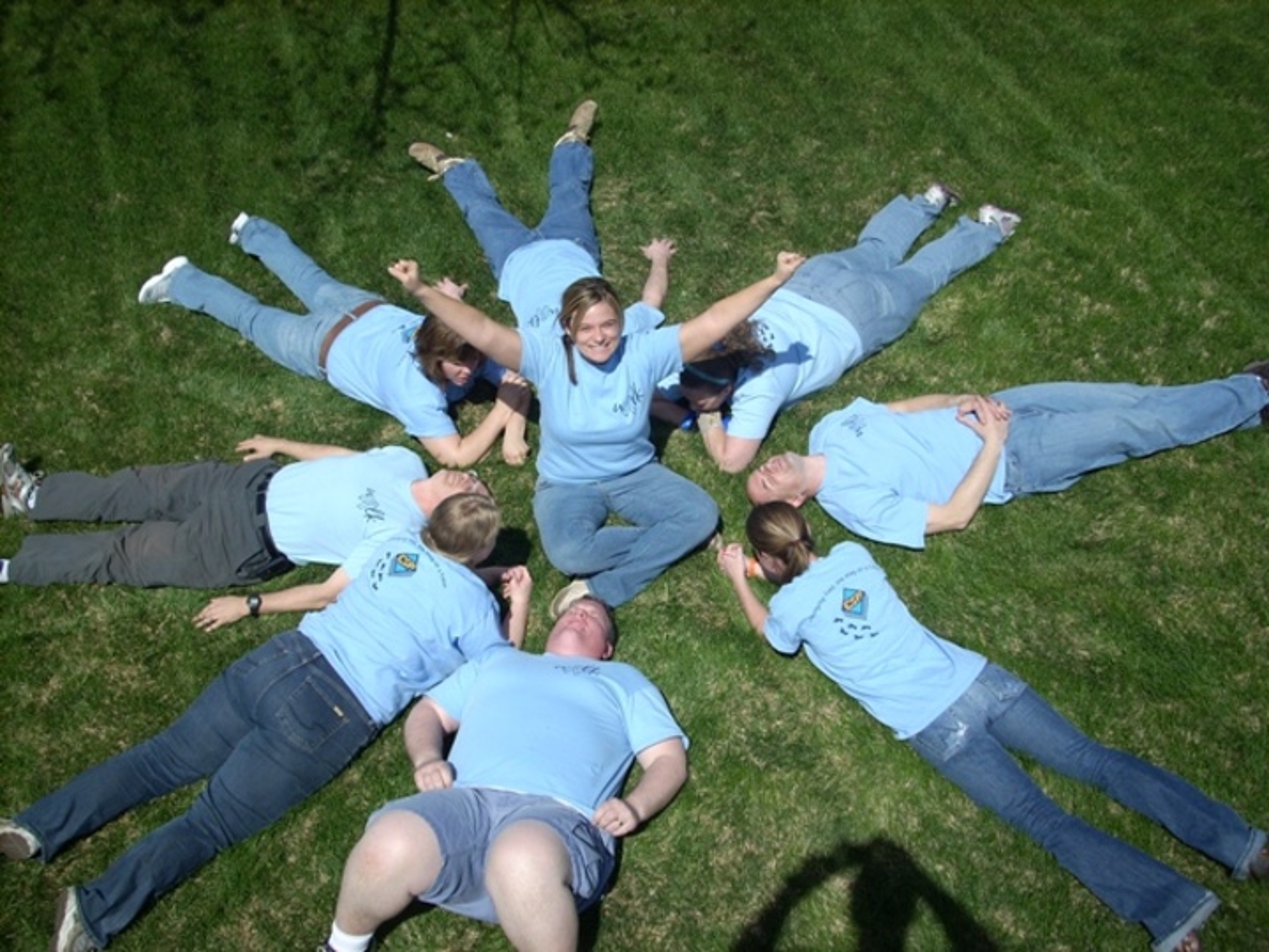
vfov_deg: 38.7
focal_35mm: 37
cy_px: 476
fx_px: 1356
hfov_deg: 50.1
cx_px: 634
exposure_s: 1/402
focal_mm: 6.2
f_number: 5.6
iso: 64
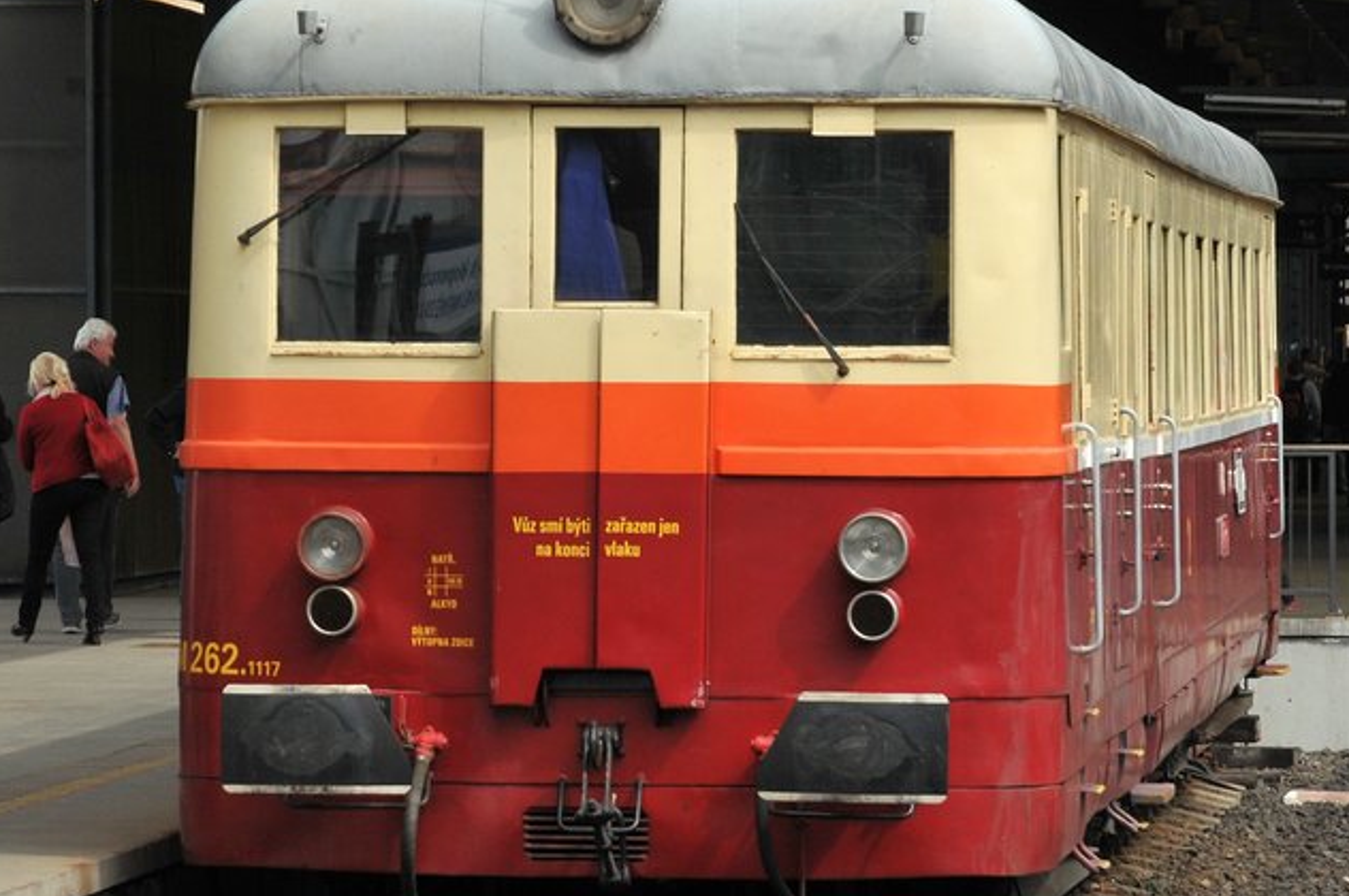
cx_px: 660
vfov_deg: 6.7
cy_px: 353
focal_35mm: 205
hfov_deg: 10.0
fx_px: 7674
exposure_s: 1/800
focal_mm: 72
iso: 320
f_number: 8
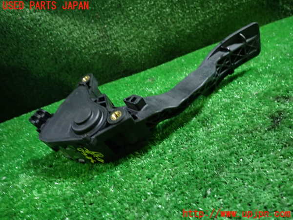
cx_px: 146
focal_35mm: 25
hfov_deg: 69.4
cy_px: 110
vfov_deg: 54.9
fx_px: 212
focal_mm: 4.5
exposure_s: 1/30
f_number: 2
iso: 400
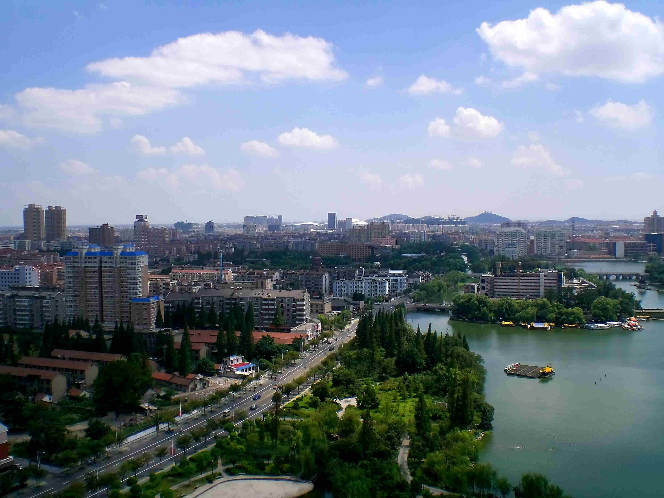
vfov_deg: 37.7
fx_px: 729
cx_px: 332
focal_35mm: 38
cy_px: 249
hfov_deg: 49.0
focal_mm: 6.3
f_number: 4.4
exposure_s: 1/640
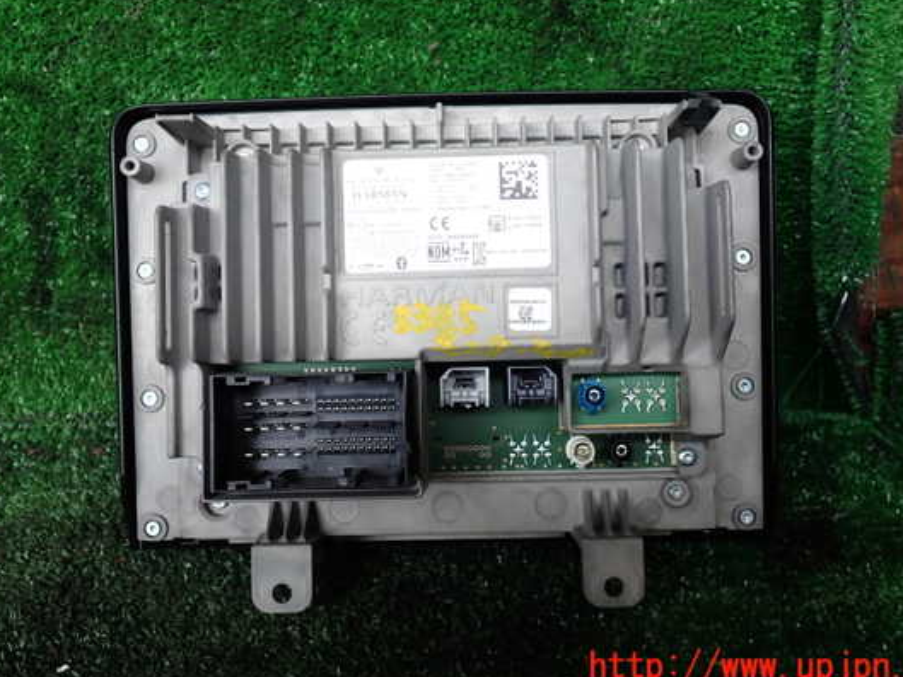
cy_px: 305
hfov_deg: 53.9
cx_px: 463
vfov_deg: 41.8
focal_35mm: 34
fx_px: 887
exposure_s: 1/60
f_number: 2.3
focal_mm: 5.4
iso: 100
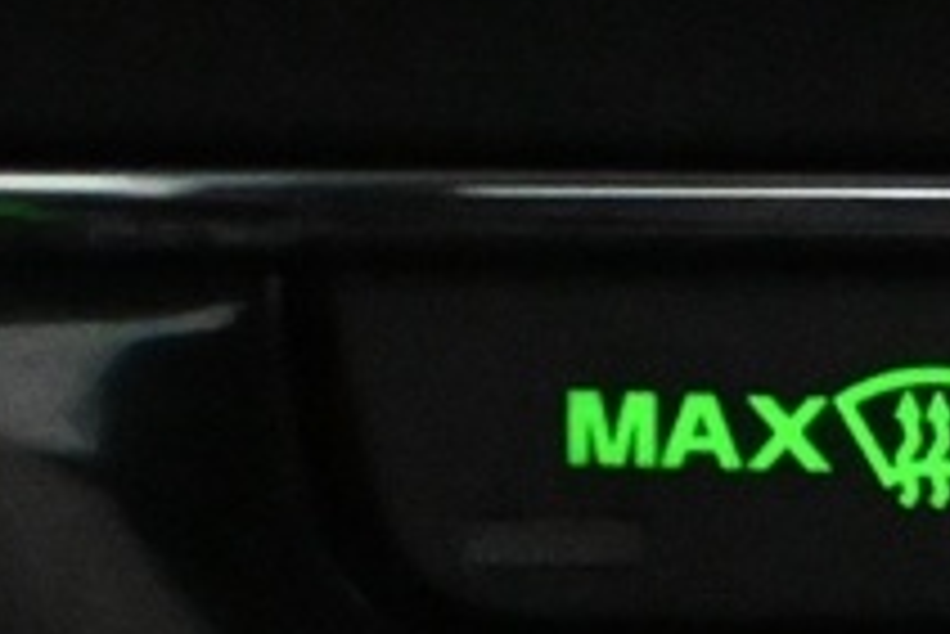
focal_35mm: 380
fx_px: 10030
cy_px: 1061
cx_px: 1932
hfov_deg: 5.3
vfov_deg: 3.6
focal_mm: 33
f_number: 5
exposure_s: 1/50
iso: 10000
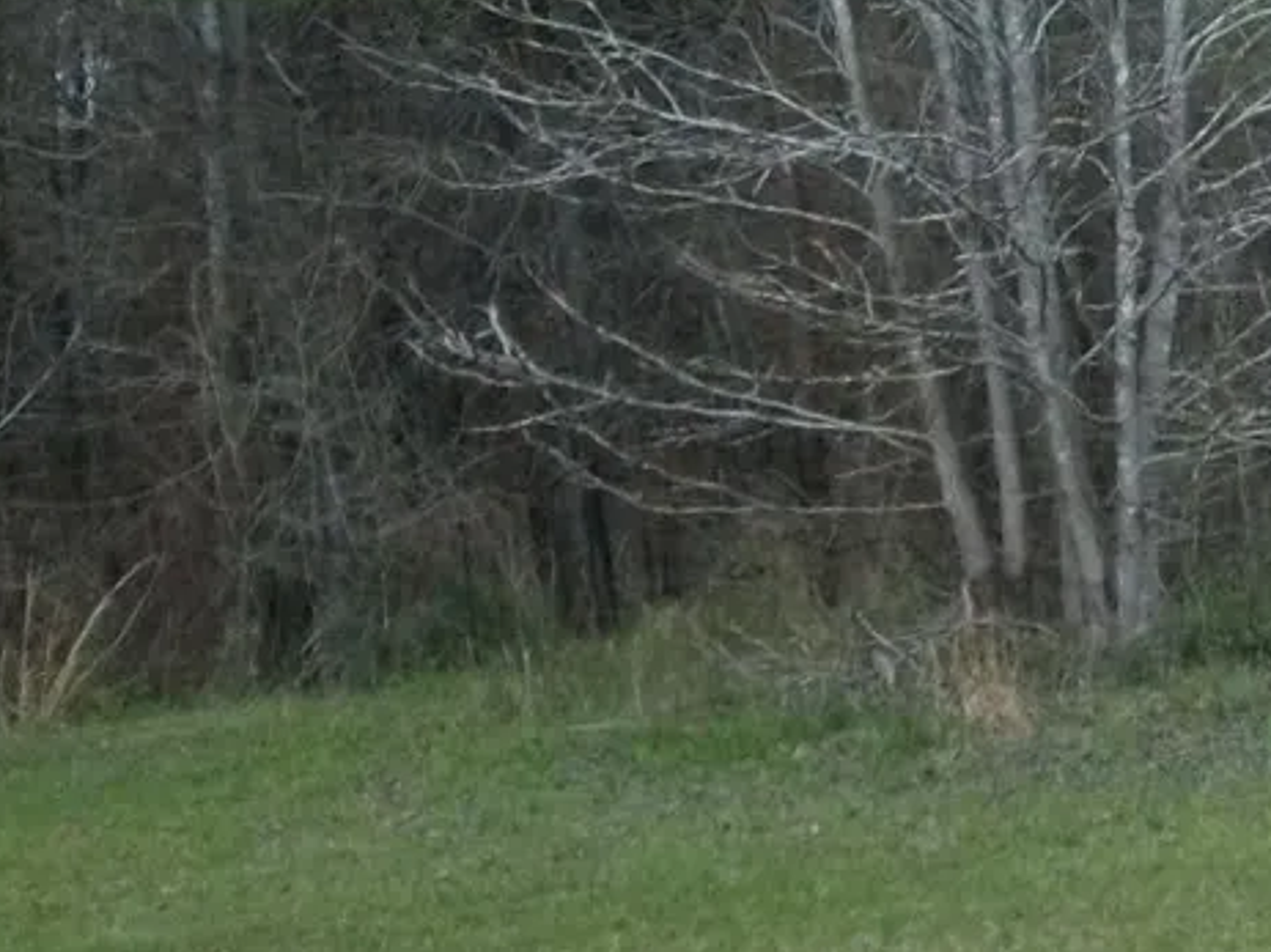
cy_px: 305
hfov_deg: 21.6
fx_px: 3047
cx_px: 1576
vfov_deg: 17.7
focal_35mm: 83
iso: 80
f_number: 2.9
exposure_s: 1/500
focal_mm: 5.7
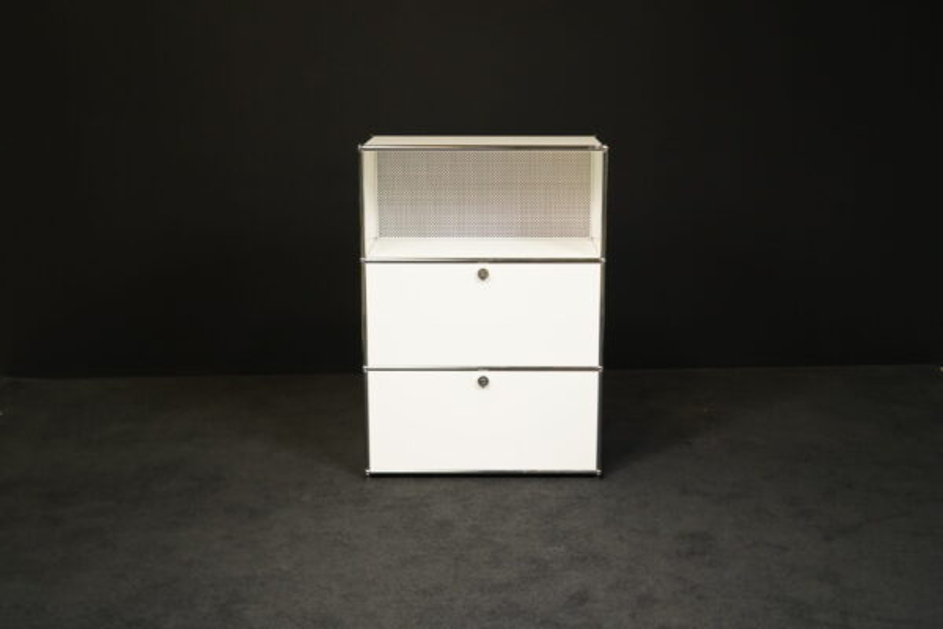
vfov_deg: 31.9
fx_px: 1100
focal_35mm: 42
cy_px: 314
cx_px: 472
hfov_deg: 46.4
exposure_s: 1/100
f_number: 7.1
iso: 3200
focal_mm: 42
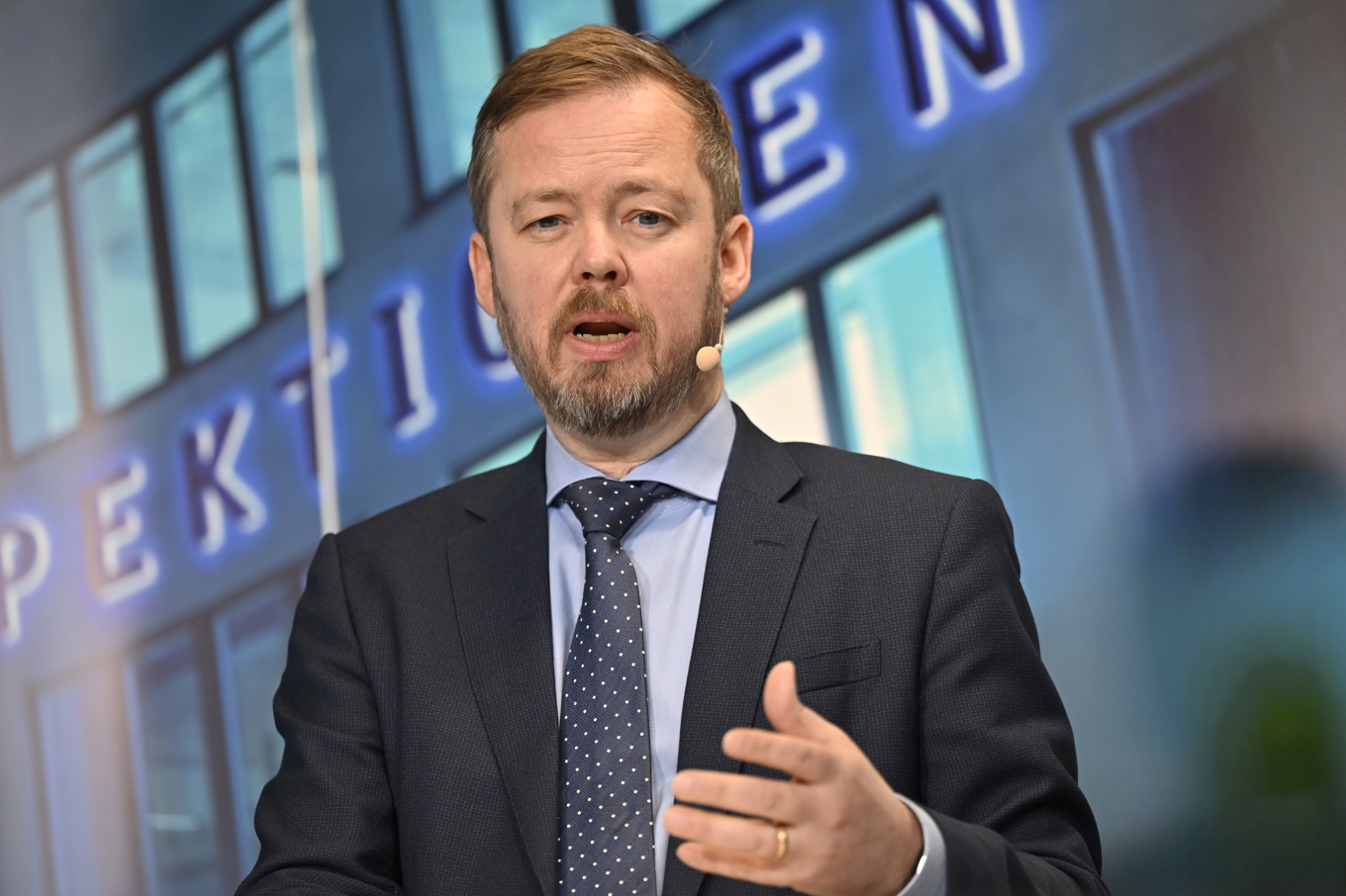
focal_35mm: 140
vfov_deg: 9.8
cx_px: 673
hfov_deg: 14.7
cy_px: 448
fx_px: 5233
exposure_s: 1/500
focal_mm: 140
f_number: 2.8
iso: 1000
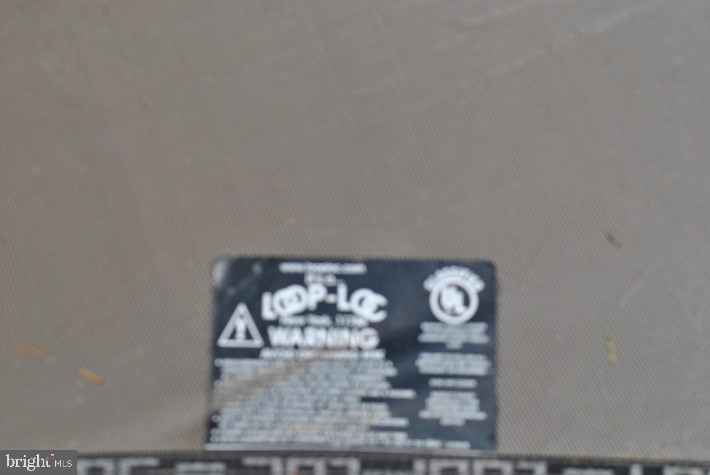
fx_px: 1362
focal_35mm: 69
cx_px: 355
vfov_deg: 19.8
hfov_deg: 29.2
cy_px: 238
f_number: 9
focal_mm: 46
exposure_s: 1/320
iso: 100
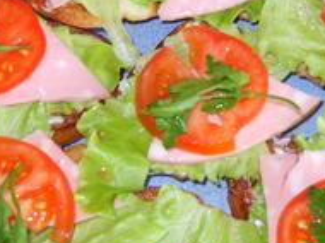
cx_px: 226
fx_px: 778
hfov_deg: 23.4
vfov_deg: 17.7
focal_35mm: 83
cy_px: 118
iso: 100
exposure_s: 1/30
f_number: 2.8
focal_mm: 7.4
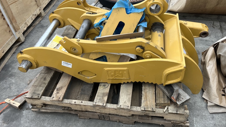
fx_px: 174
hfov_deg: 66.0
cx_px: 115
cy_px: 58
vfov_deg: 40.2
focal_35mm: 29
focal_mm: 5.1
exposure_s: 1/341
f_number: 1.6
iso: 50
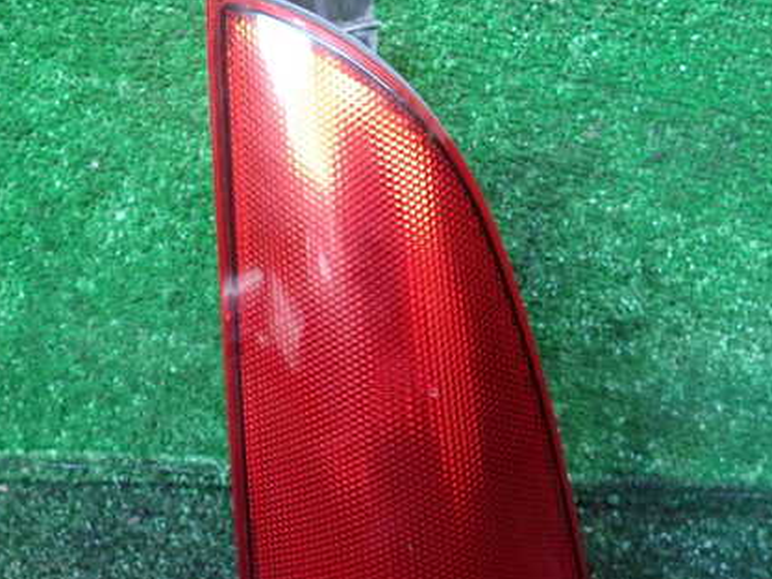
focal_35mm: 36
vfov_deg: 39.6
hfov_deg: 51.3
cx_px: 387
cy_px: 327
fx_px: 803
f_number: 2
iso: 640
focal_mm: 4.5
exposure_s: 1/30
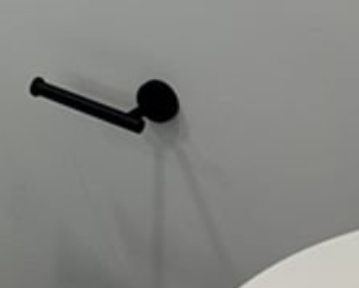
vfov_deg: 19.8
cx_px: -91
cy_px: -54
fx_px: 776
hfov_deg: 23.4
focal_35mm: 73
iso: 80
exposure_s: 1/120
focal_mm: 6.76
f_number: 1.78
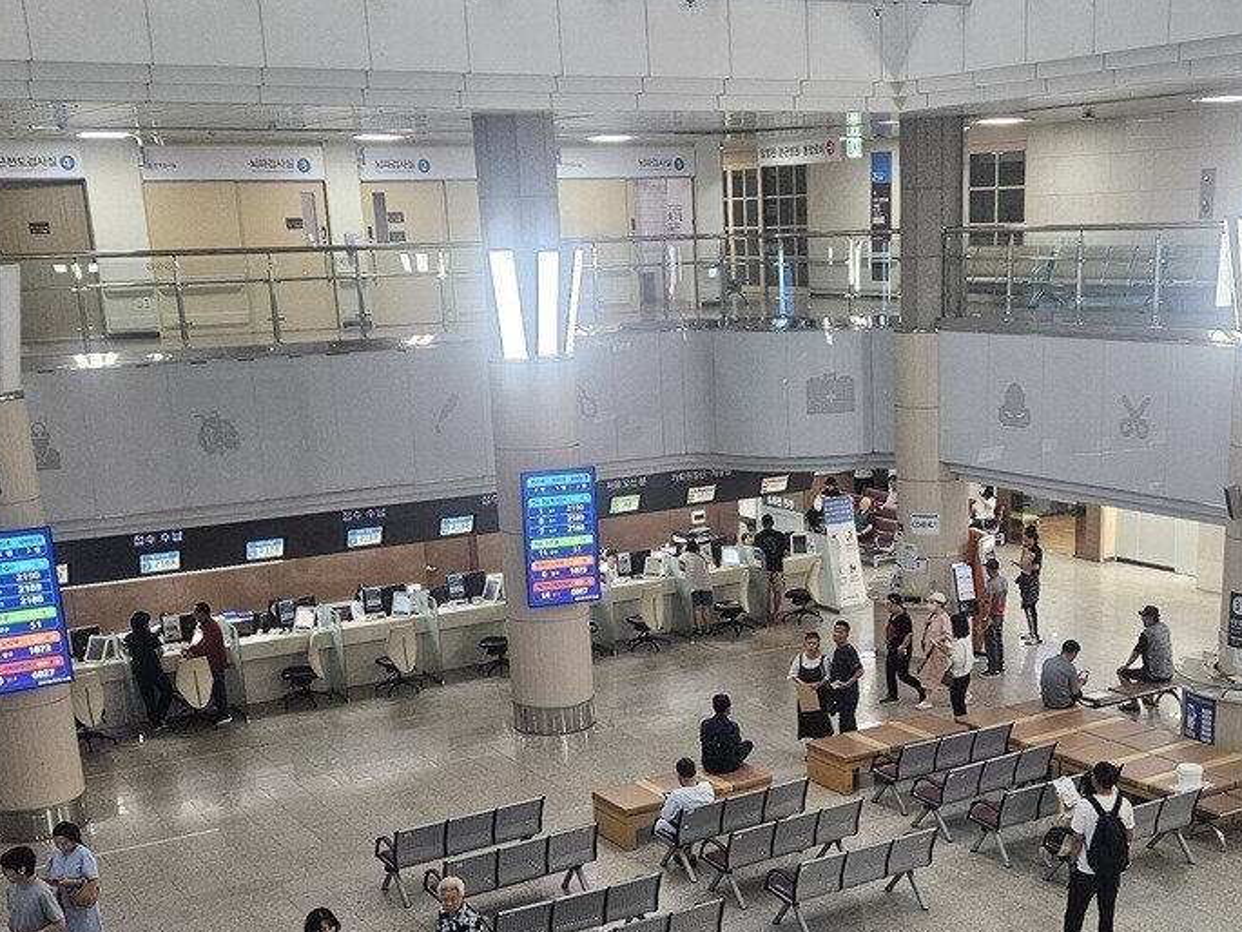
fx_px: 1687
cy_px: 705
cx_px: 787
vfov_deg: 30.3
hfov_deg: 40.1
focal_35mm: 47
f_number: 1.8
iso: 200
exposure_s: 1/120
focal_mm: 5.4
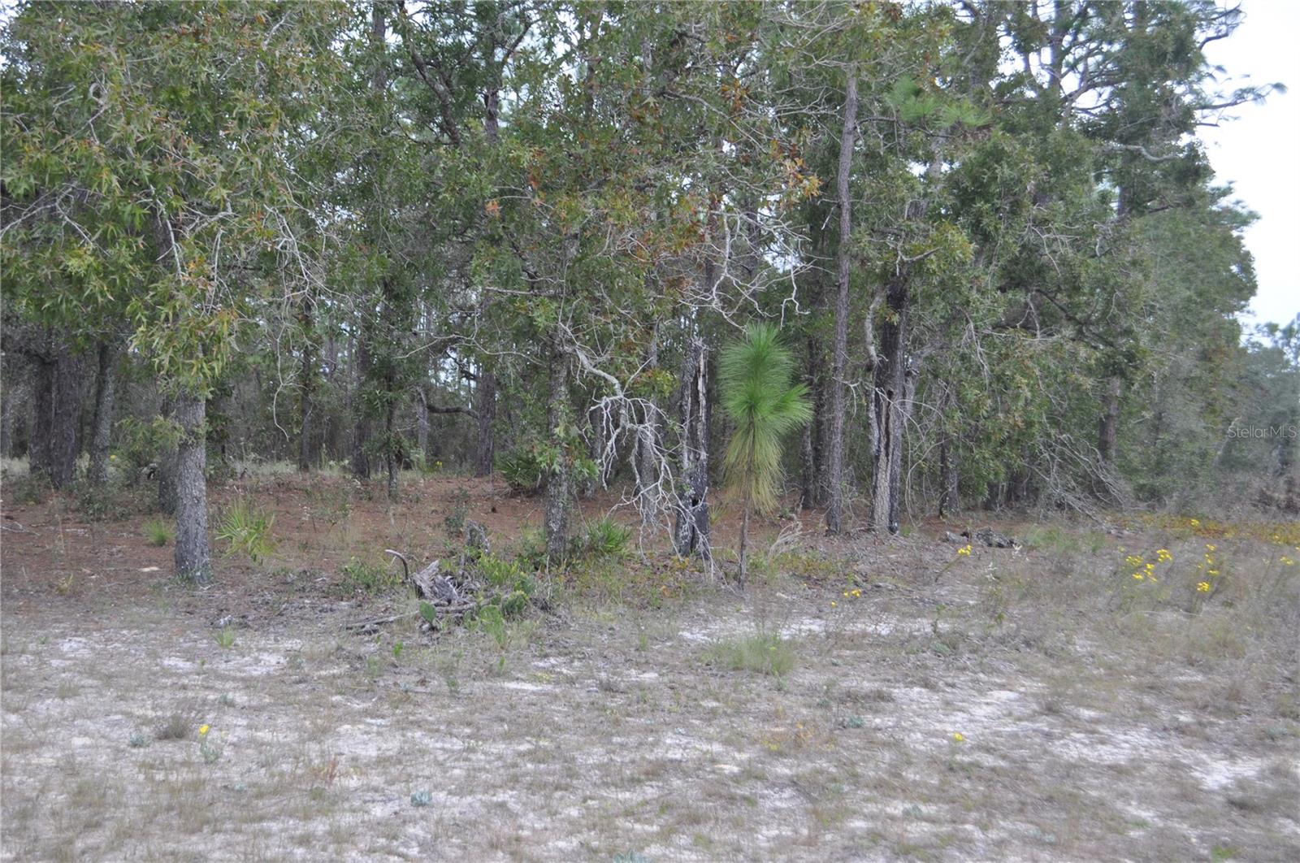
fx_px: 1623
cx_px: 650
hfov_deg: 43.7
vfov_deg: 29.8
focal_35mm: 45
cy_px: 432
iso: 400
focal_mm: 30
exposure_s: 1/100
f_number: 5
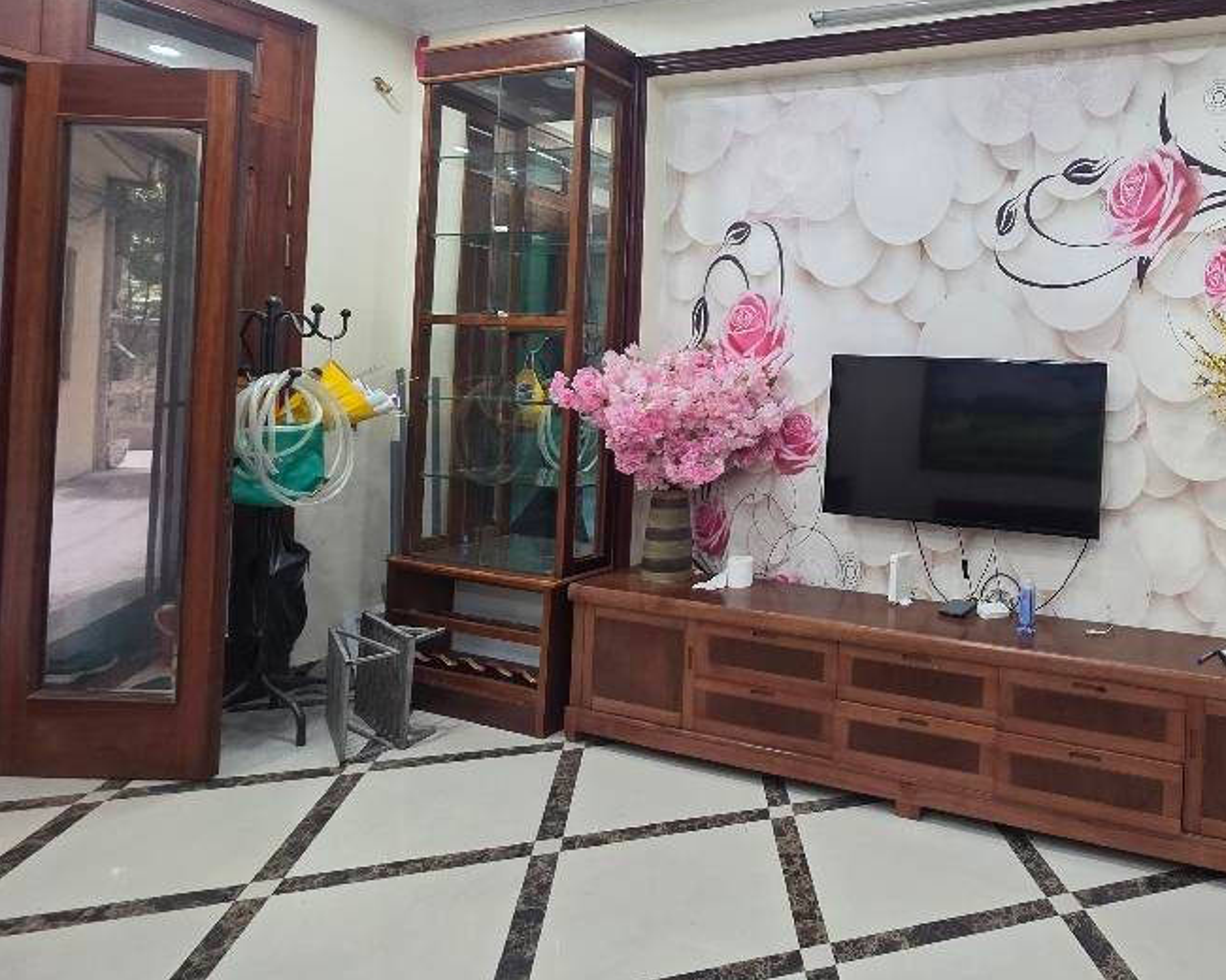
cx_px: 962
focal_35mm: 20
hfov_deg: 73.0
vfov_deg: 67.3
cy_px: 383
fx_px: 726
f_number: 1.9
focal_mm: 2.2
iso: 160
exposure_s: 1/50
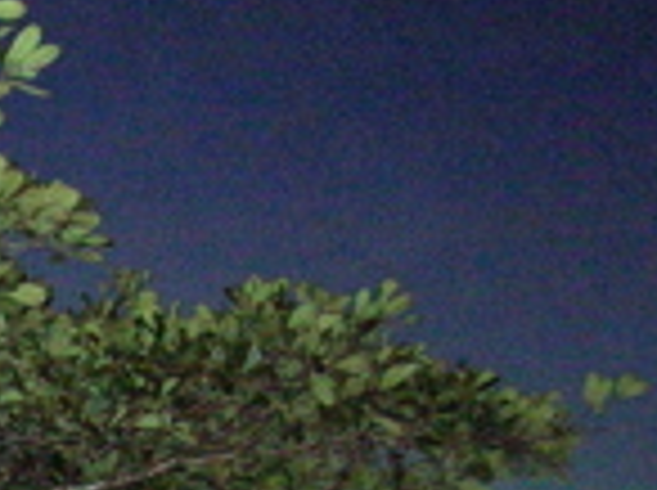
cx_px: -603
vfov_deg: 9.0
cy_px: 841
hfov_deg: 11.4
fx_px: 2994
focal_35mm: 158
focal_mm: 6
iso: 300
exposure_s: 1/60.1
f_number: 2.7
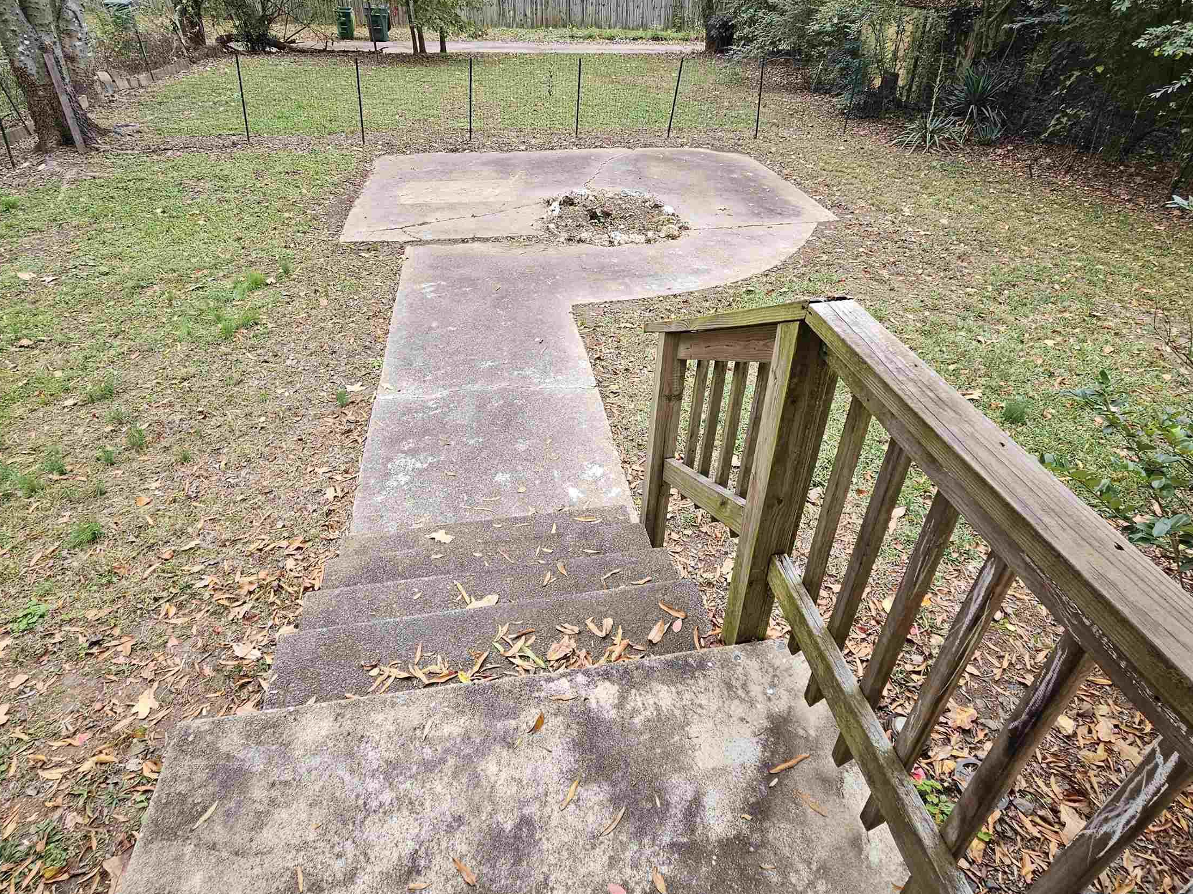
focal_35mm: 18
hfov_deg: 87.7
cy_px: 368
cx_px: 569
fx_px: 620
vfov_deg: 71.0
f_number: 2.2
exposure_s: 1/120
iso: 80
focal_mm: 2.2
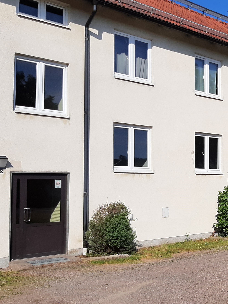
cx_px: 223
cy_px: 162
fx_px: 413
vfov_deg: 40.4
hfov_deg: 29.1
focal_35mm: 47
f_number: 1.7
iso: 40
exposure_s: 1/6173
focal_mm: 3.93
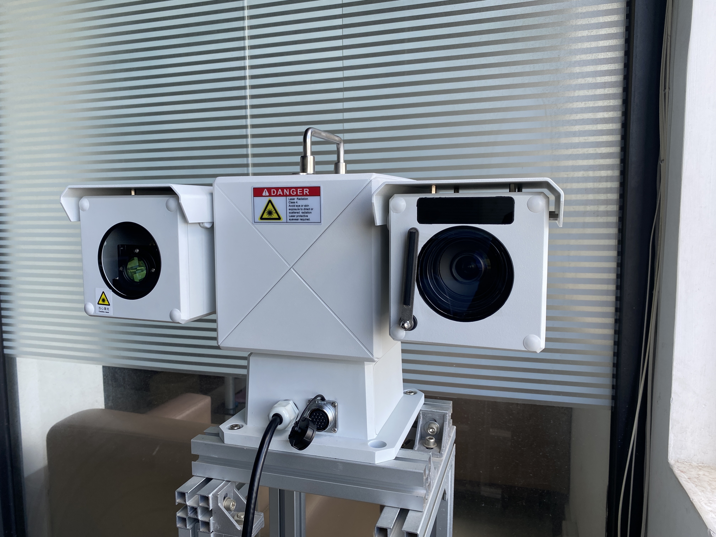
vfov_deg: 53.1
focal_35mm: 26
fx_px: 538
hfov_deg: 67.3
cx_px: 358
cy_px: 268
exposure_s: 1/192
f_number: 1.8
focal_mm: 4.25
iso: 32
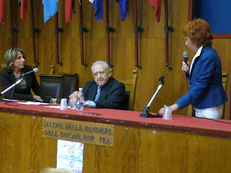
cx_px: 116
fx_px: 701
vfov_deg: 14.1
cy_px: 86
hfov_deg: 18.7
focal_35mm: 105
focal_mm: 17.4
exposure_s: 1/13
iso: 1600
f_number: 5
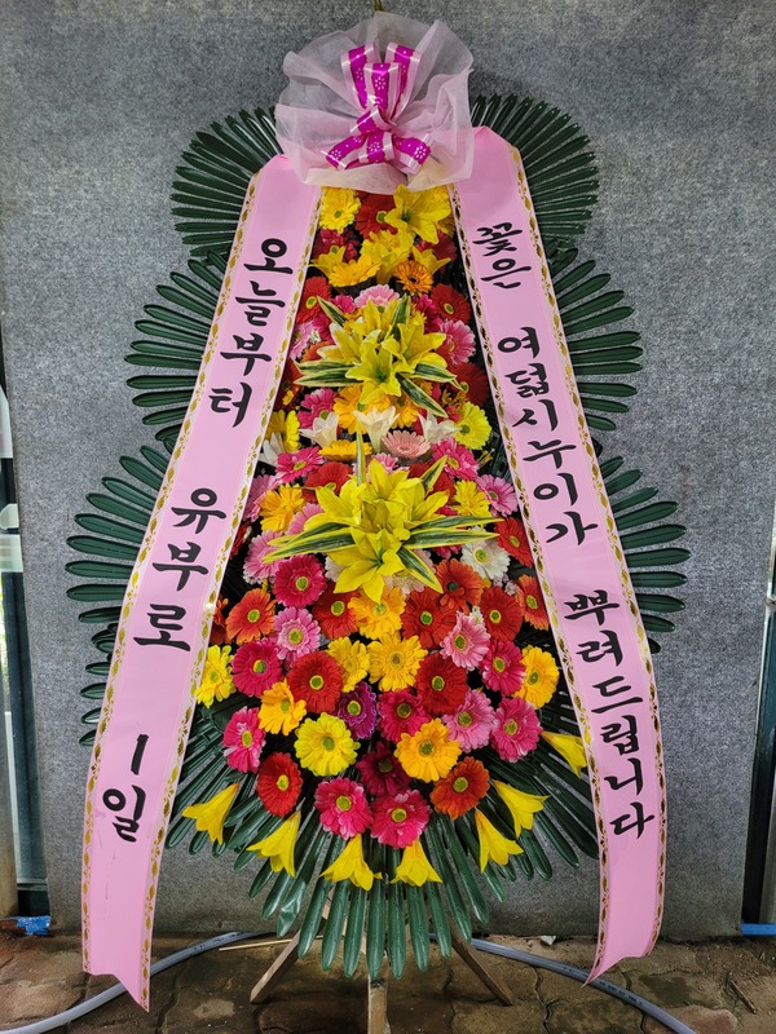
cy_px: 517
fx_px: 777
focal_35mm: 26
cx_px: 388
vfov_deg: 67.3
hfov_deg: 53.1
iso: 200
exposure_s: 1/40
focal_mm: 5.4
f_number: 1.8
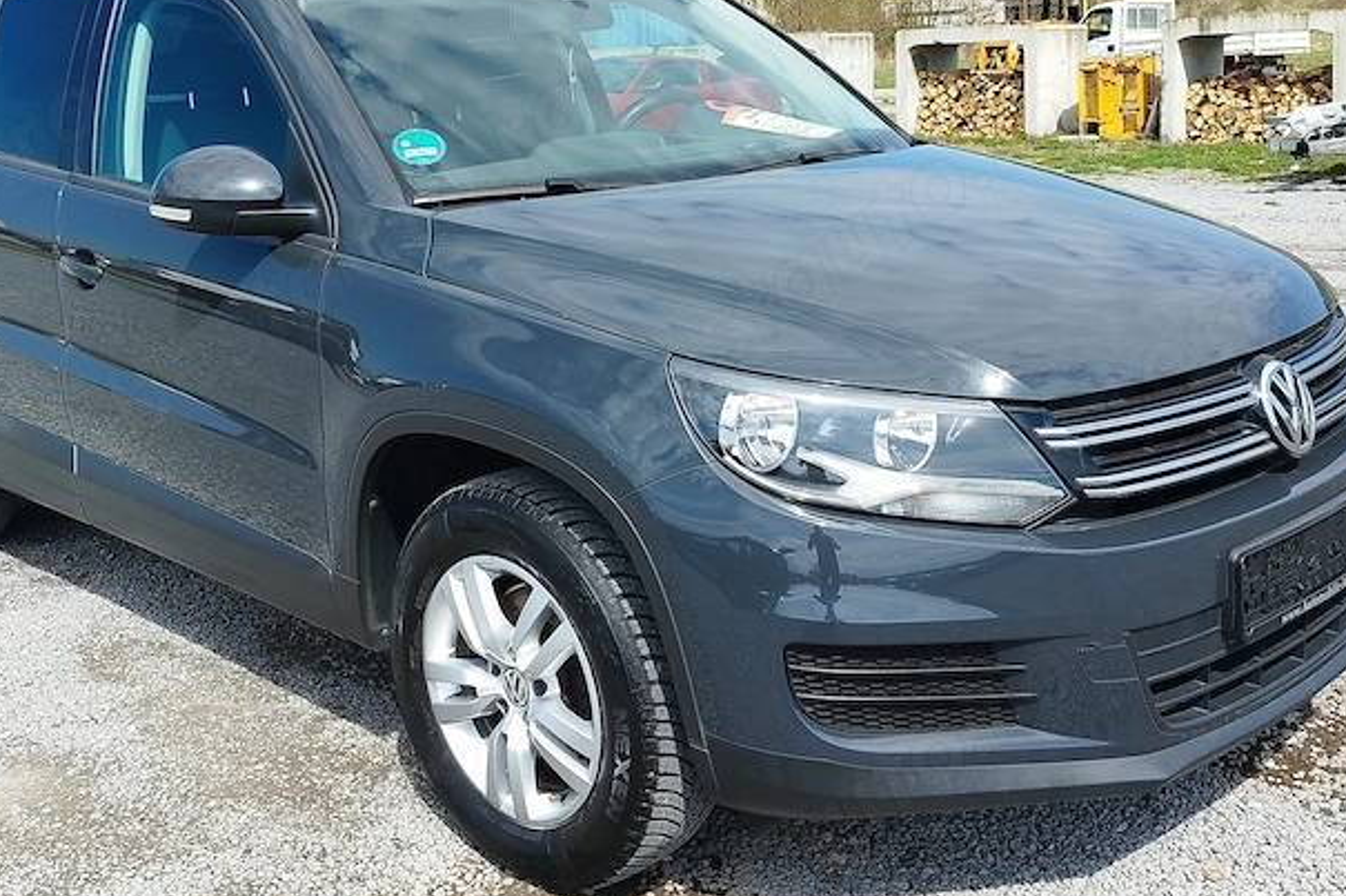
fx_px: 1607
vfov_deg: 31.0
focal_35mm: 43
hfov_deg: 45.4
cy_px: 305
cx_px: 636
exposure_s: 1/612
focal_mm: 5.95
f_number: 1.89
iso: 50
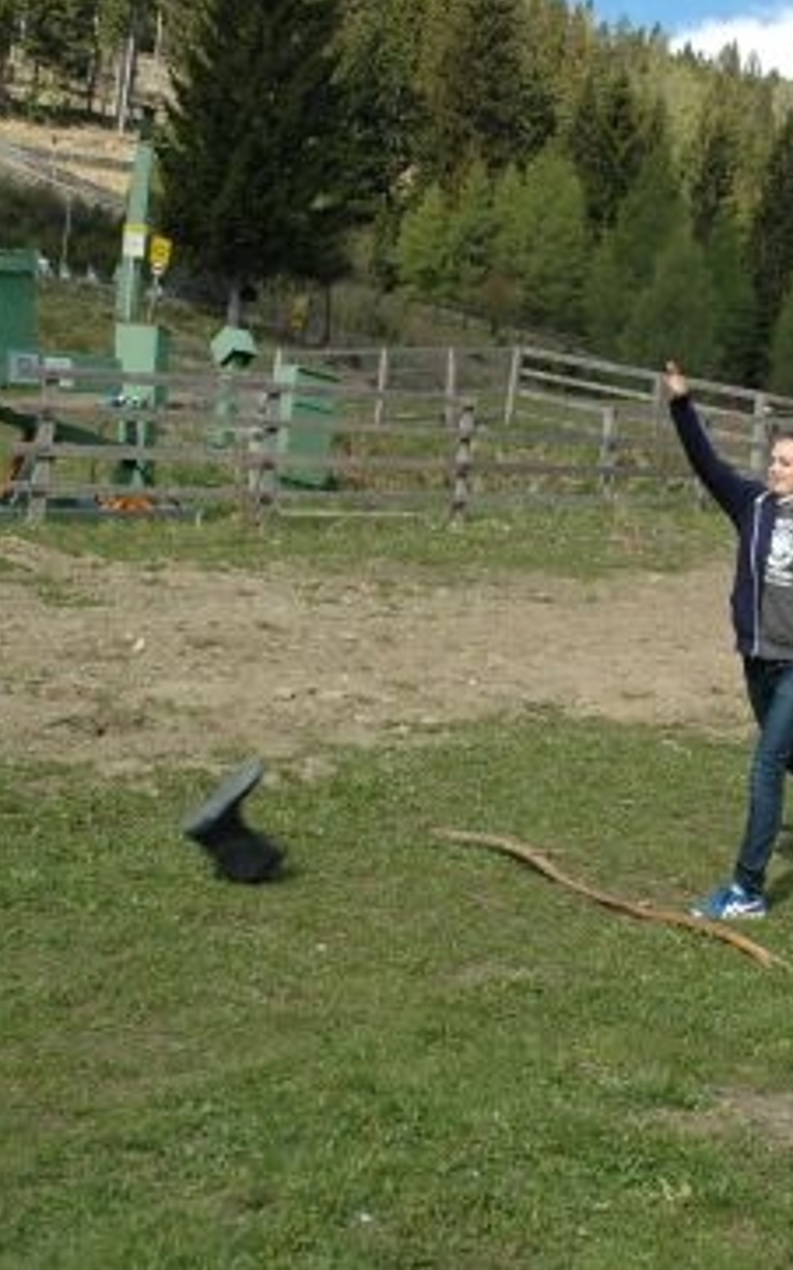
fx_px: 1688
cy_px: 635
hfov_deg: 26.2
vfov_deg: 41.2
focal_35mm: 49
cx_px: 554
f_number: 8
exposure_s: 1/250
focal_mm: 21
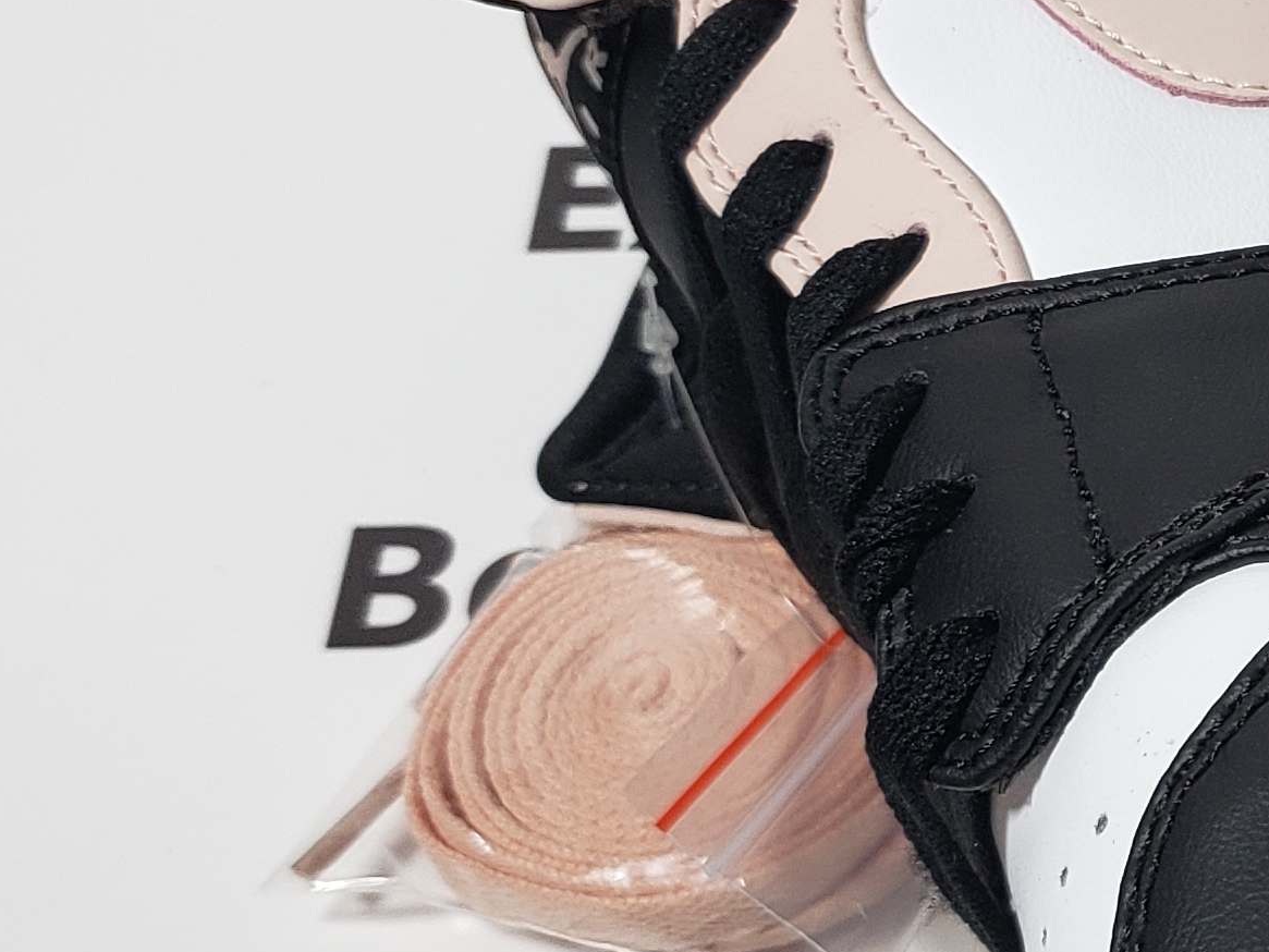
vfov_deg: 16.4
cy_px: 628
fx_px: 3300
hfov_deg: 19.5
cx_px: 1791
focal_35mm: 90
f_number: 1.5
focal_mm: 4.3
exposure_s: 1/481
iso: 50
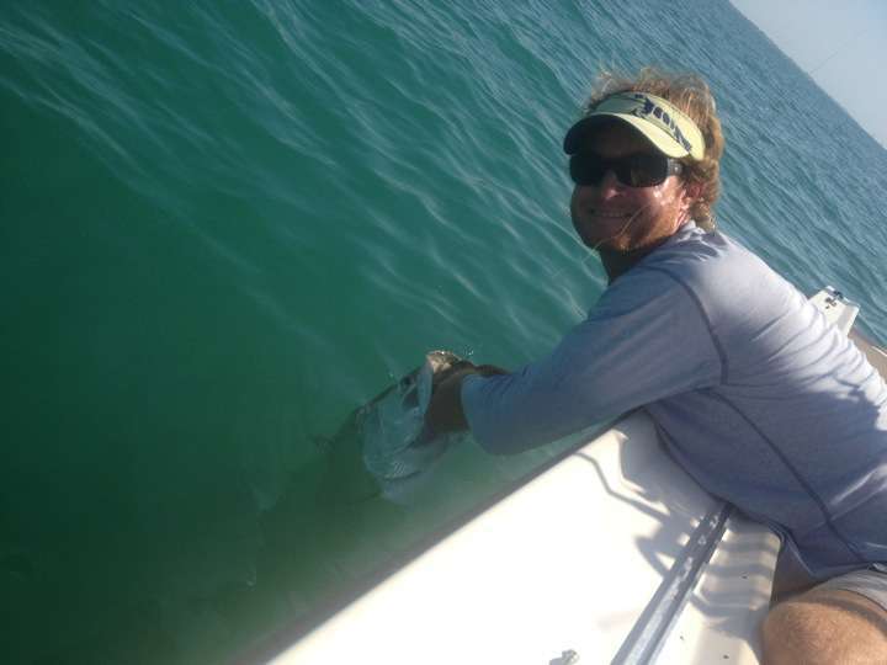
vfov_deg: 40.7
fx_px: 897
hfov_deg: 52.6
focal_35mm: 35
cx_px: 444
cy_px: 332
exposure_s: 1/1972
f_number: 2.4
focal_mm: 4.28
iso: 50
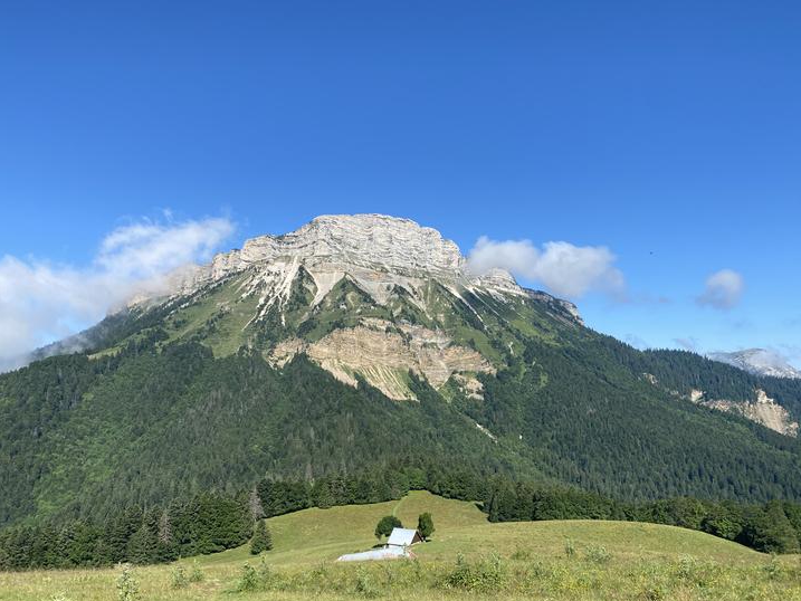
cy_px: 334
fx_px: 671
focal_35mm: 29
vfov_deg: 48.2
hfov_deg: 61.6
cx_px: 409
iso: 32
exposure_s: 1/2571
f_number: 1.8
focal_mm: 4.25
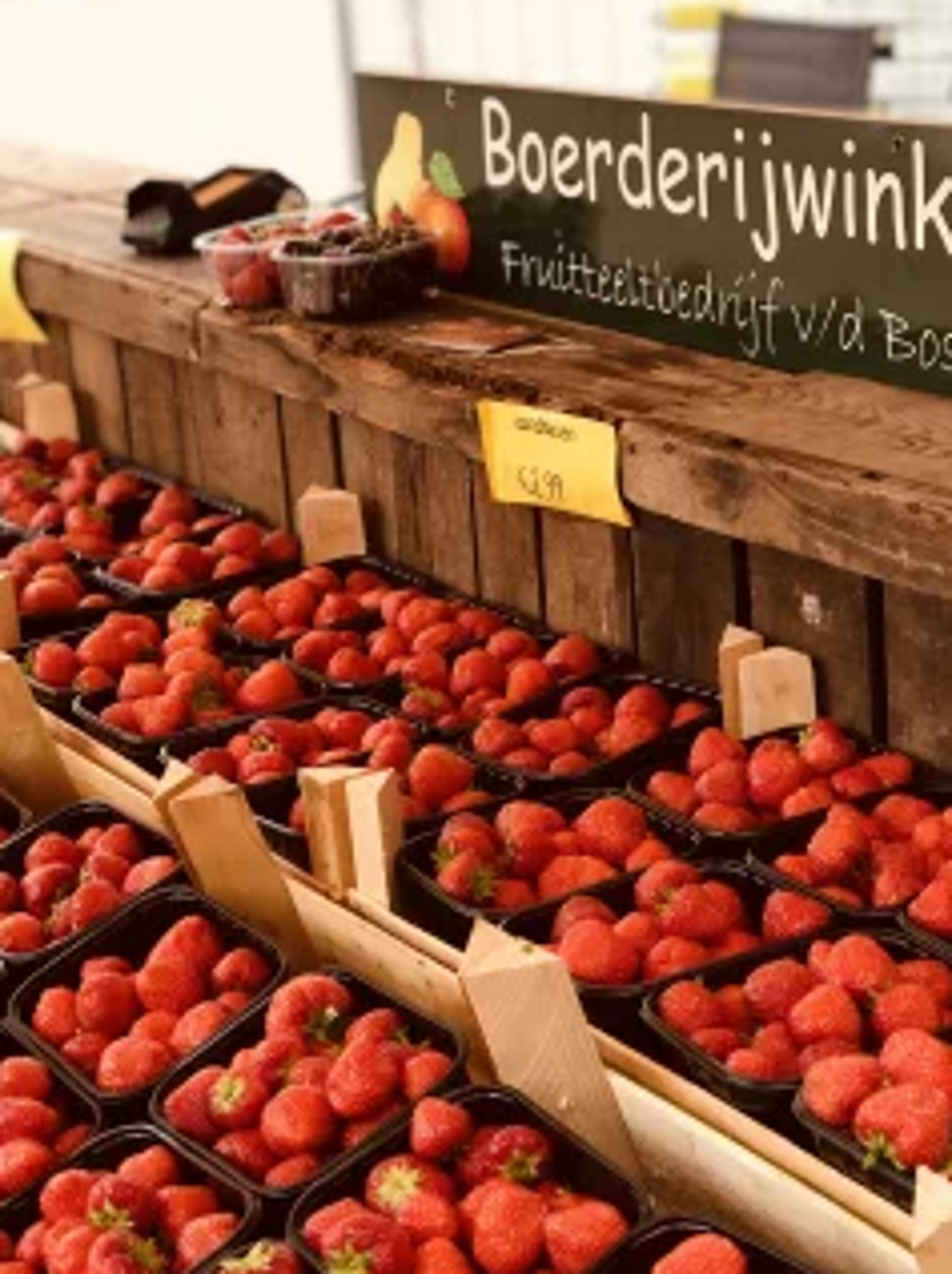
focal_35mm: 72
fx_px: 2646
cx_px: 530
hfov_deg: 20.4
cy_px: 551
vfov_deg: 27.0
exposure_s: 1/60
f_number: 2.8
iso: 20
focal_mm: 6.6
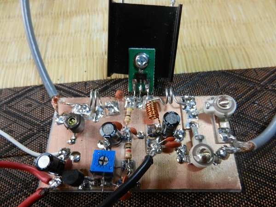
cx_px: 138
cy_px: 104
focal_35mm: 25
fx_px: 199
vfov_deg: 54.9
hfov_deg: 69.4
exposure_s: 1/30
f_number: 3.5
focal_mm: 4.5
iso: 640
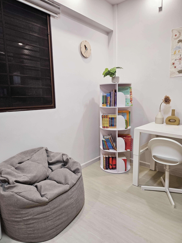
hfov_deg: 58.9
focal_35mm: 23
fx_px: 161
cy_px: 122
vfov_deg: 73.9
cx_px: 91
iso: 250
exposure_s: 1/100
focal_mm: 5.4
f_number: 1.8
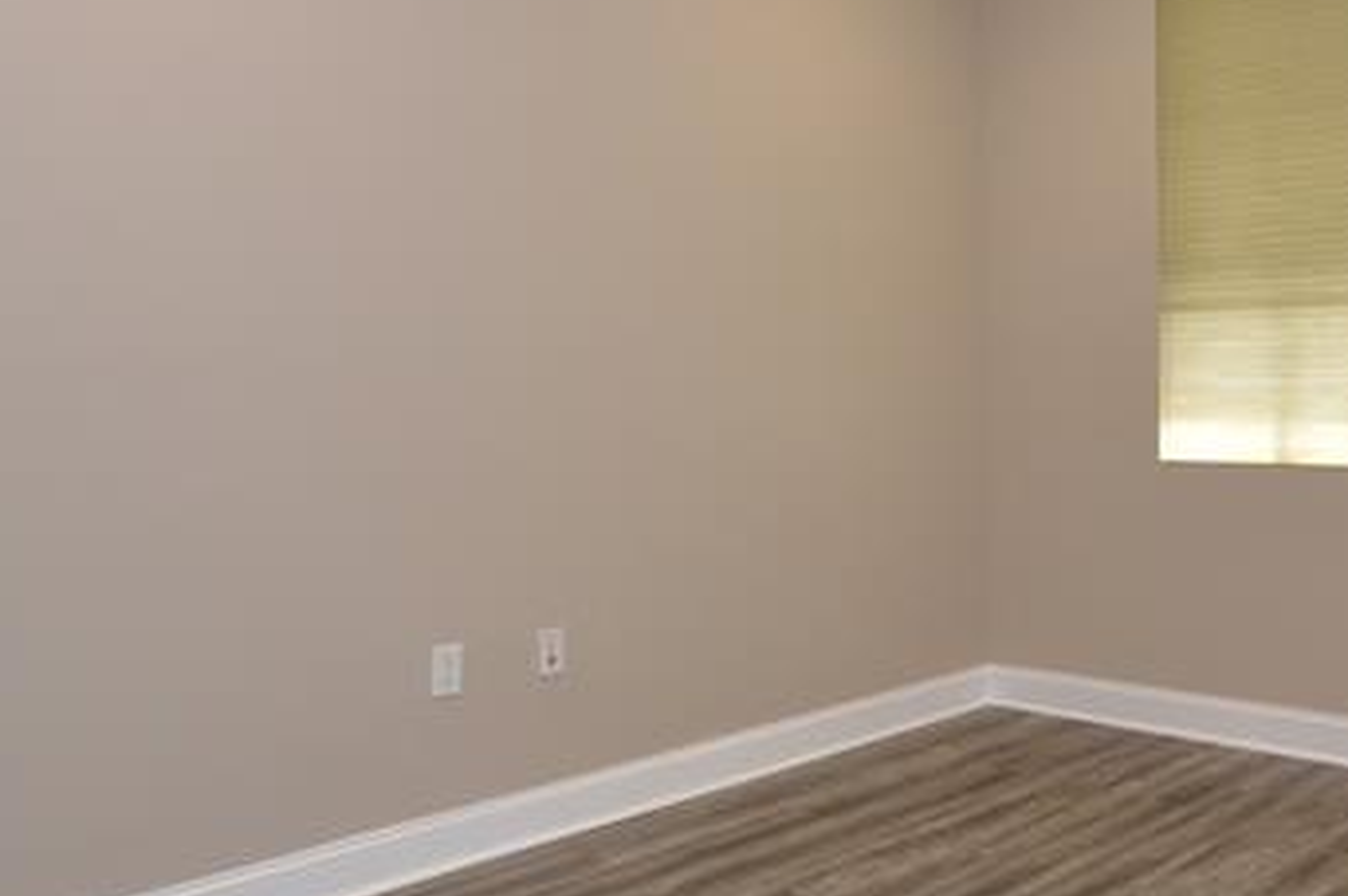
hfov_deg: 50.9
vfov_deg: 37.3
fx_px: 1309
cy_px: 289
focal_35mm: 35
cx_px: 1093
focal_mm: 10
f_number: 5
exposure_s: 1/100
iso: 400
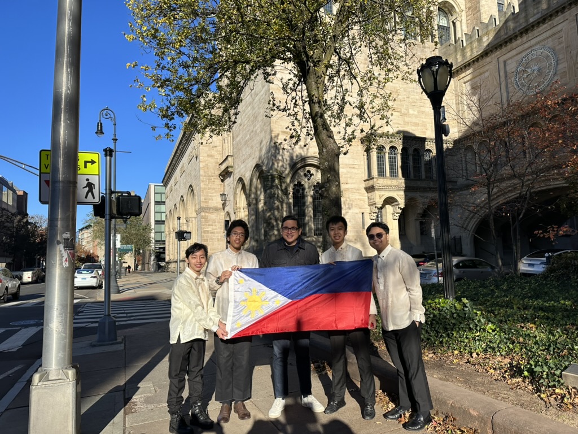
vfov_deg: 56.8
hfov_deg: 71.6
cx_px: 289
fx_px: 401
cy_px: 217
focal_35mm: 24
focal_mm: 6.86
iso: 80
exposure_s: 1/4184
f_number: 1.78
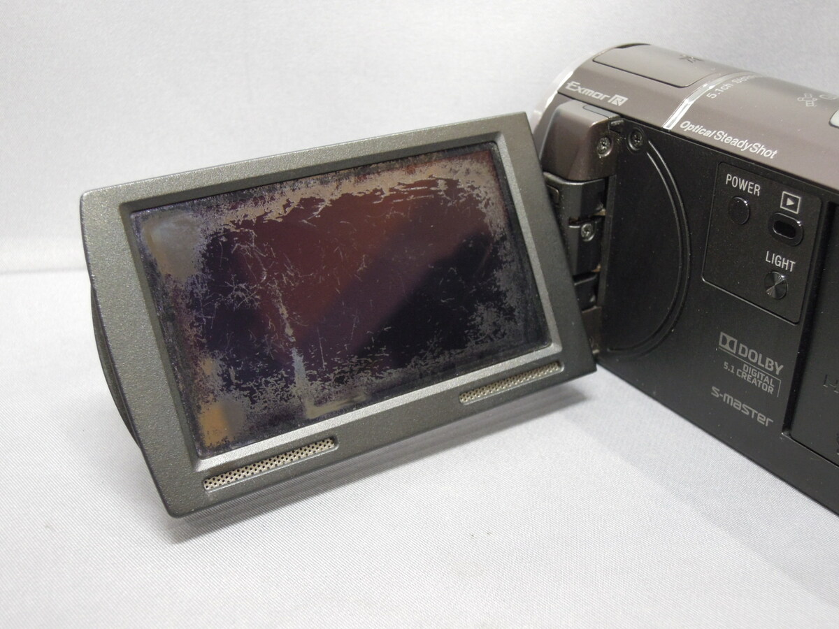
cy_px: 314
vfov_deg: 32.2
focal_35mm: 45
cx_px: 420
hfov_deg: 42.1
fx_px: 1091
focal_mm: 8.1
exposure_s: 1/13
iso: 400
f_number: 3.5
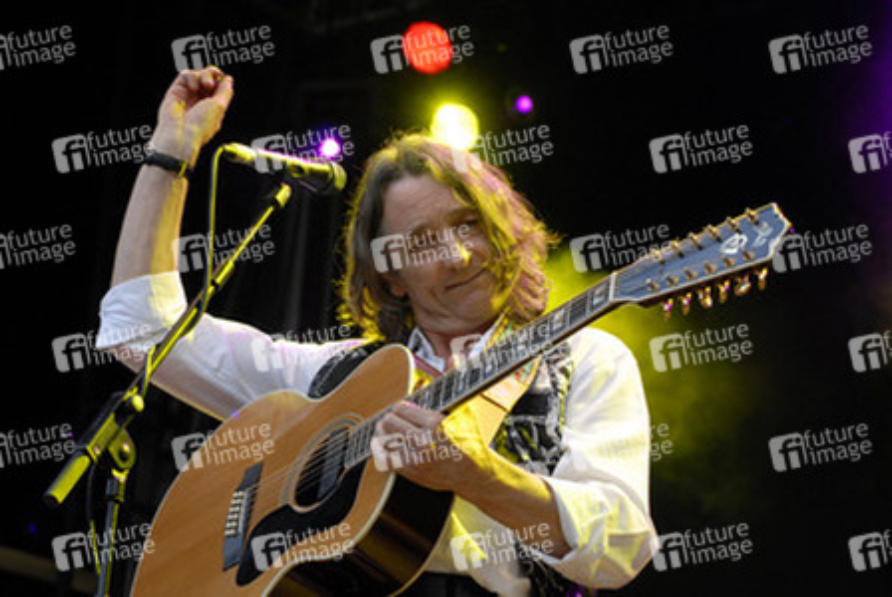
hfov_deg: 16.1
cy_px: 298
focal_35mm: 128
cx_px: 446
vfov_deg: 10.8
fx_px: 3163
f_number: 6.3
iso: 800
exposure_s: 1/125
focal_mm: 85
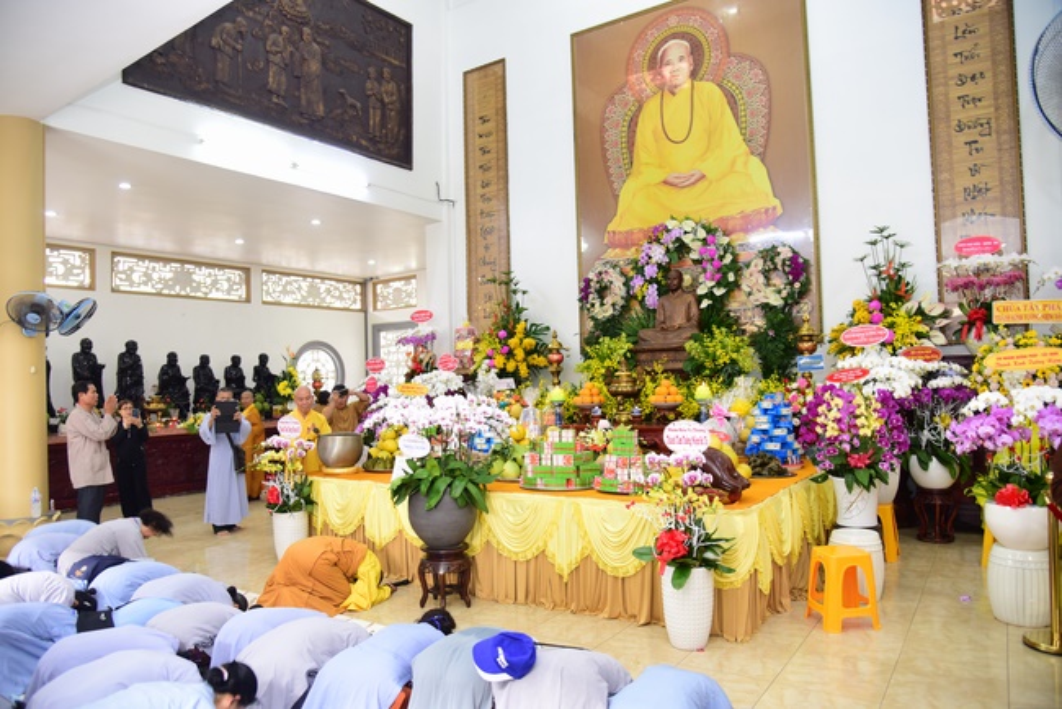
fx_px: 708
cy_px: 354
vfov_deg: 53.2
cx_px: 531
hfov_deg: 73.7
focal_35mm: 24
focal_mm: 24
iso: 1000
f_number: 4
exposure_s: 1/40
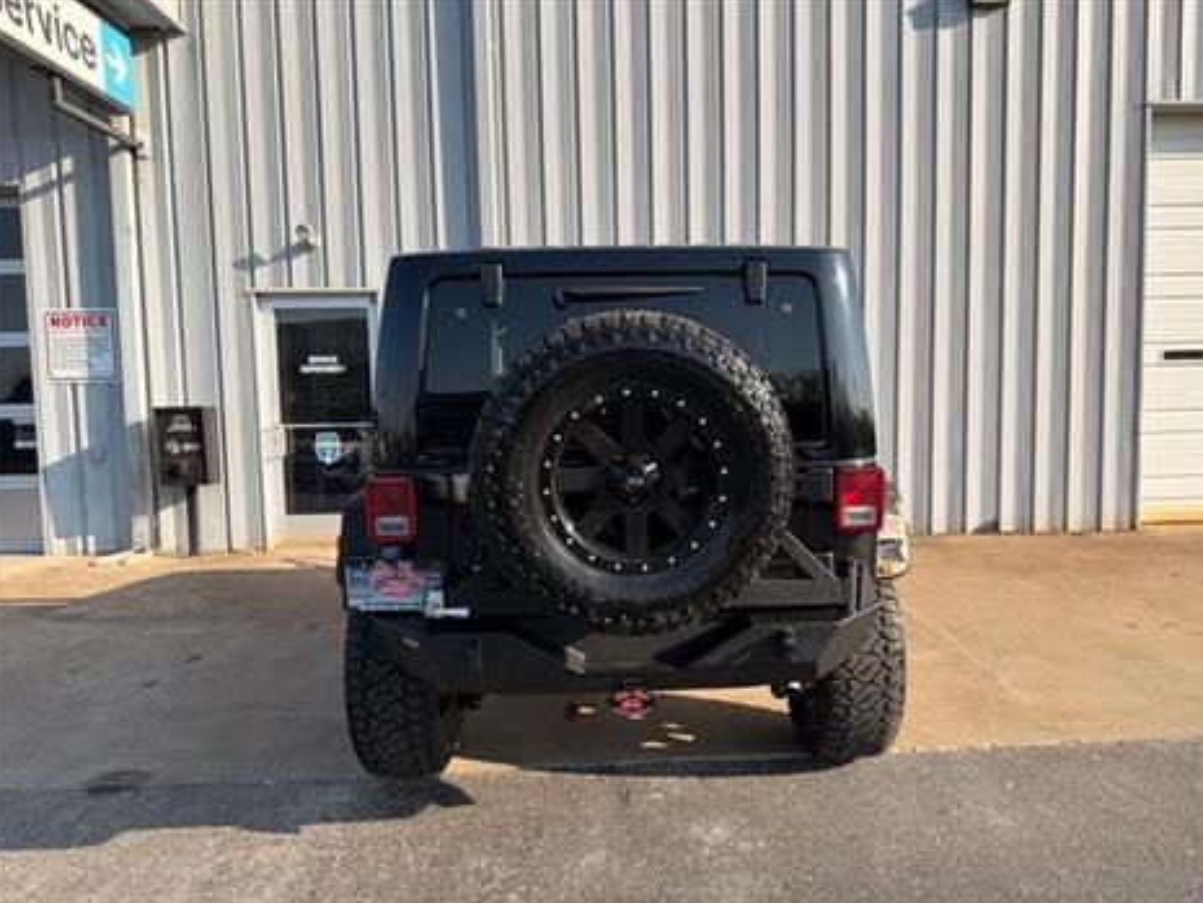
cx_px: 636
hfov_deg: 67.2
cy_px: 486
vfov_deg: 53.0
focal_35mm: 26
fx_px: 904
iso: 80
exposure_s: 1/2445
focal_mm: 6.76
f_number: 1.78
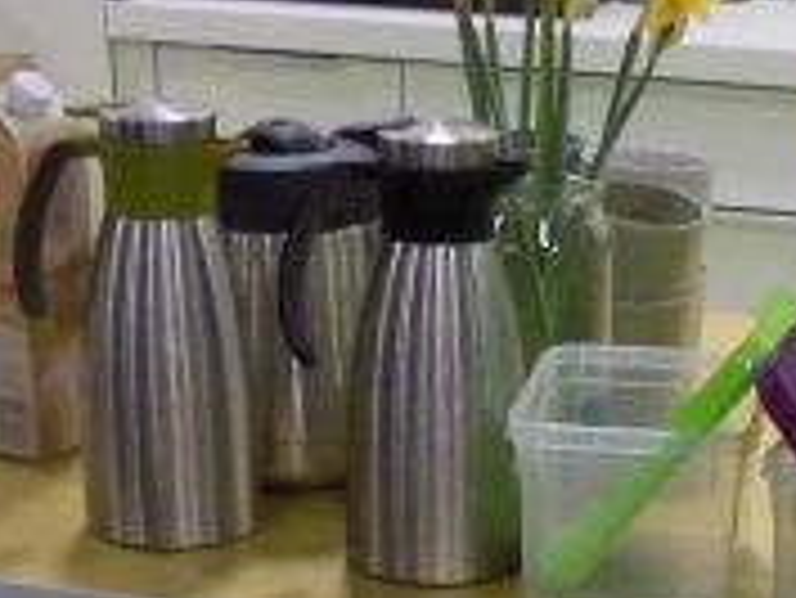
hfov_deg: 14.8
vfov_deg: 9.7
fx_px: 3060
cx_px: 490
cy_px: 1488
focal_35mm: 133
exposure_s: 1/30
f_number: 3.1
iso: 250
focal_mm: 4
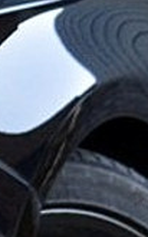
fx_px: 4599
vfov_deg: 3.0
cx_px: -527
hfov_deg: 1.8
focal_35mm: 712
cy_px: 60
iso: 800
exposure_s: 1/60
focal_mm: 40
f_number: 6.3
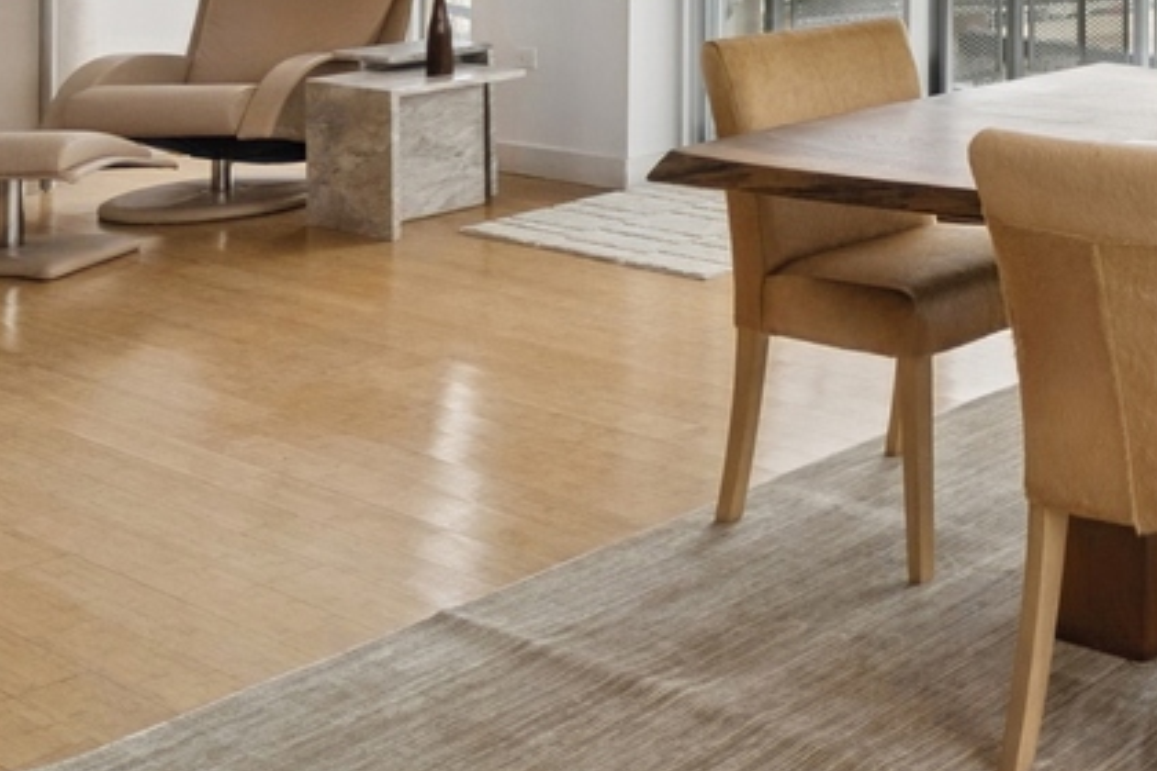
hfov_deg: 28.8
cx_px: 1567
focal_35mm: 54
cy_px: -179
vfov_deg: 22.8
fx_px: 1735
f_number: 8
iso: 200
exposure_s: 1/250
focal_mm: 14
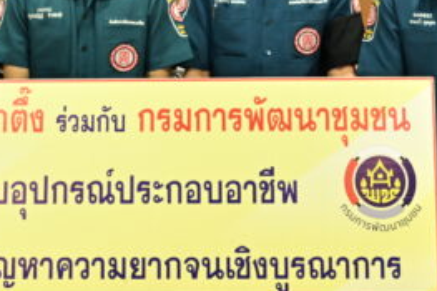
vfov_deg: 8.9
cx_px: 161
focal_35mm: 152
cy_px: -109
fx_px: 1844
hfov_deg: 13.5
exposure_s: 1/100
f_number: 5.6
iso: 2500
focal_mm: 50
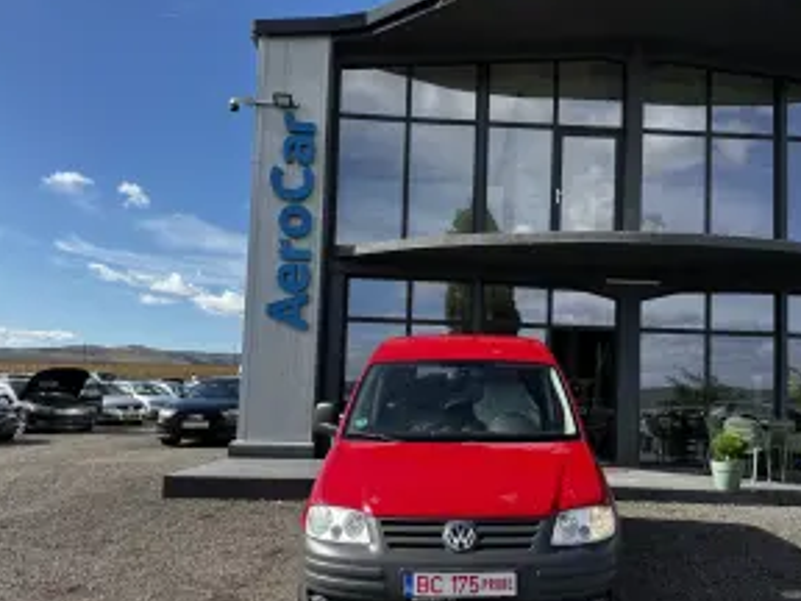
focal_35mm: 30
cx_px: 473
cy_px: 351
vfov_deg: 46.6
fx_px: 694
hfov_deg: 59.6
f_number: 1.78
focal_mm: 6.76
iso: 80
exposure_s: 1/2604
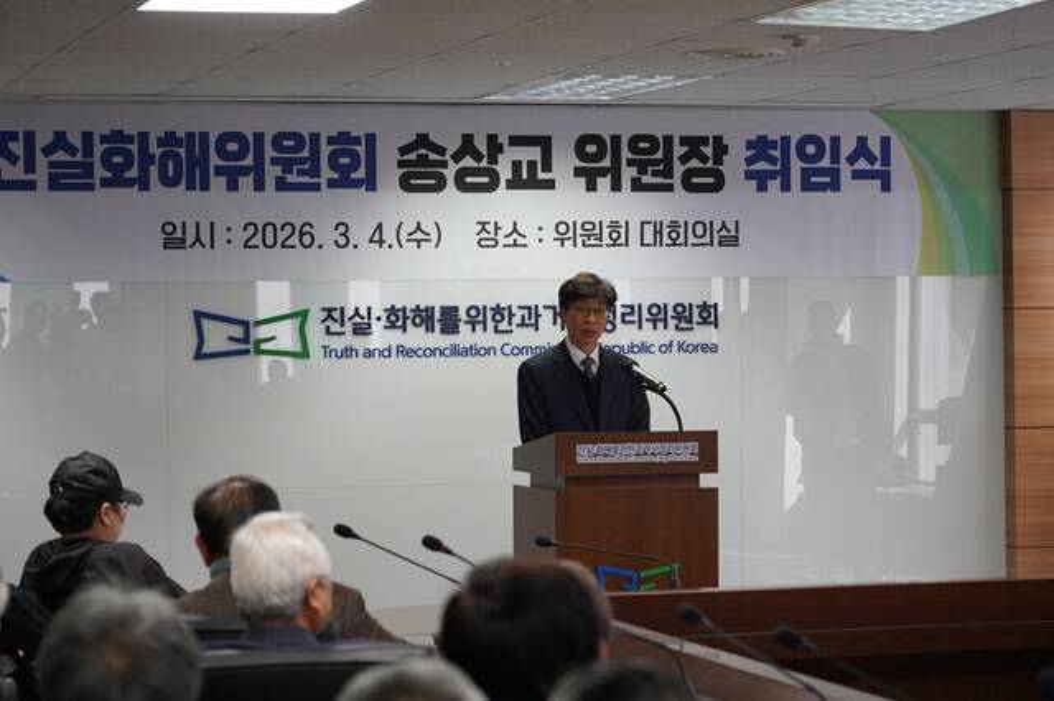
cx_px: 527
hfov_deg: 20.2
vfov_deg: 13.5
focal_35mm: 101
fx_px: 2955
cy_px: 350
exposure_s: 1/200
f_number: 5
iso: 1600
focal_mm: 101
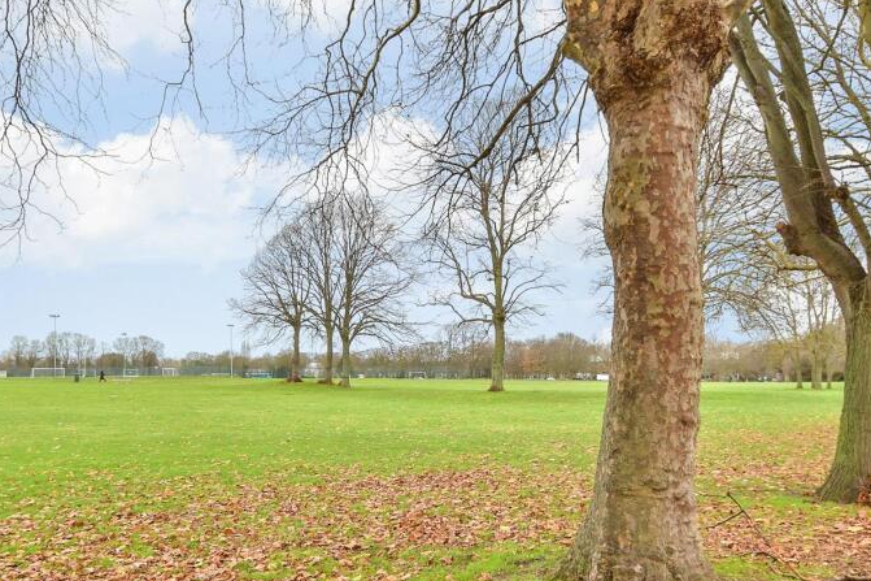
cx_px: 409
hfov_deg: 63.6
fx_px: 701
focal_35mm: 29
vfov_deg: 44.8
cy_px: 336
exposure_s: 1/30
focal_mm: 13
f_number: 8
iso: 250
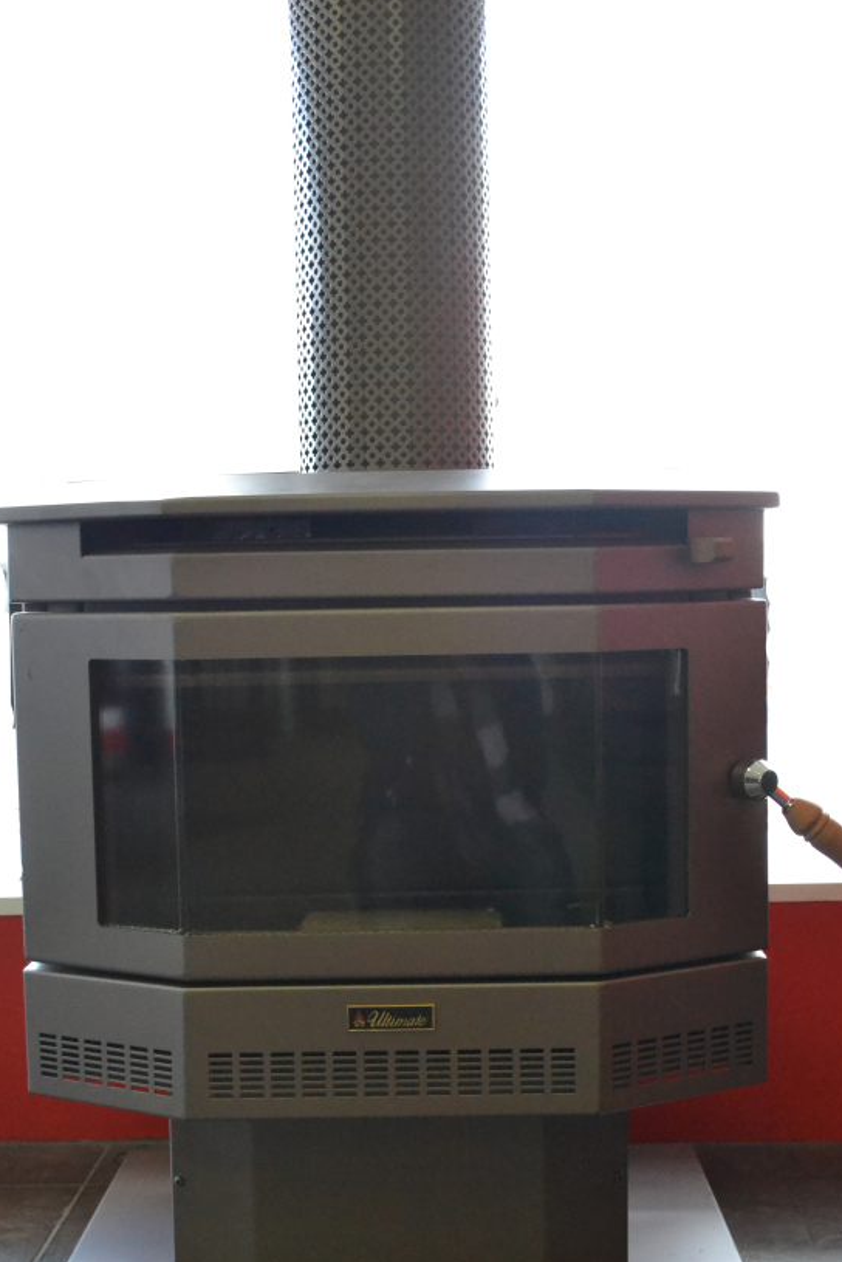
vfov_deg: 40.3
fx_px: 1717
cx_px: 425
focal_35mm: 49
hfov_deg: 27.5
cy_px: 711
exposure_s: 1/200
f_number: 5.6
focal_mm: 26
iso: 3200
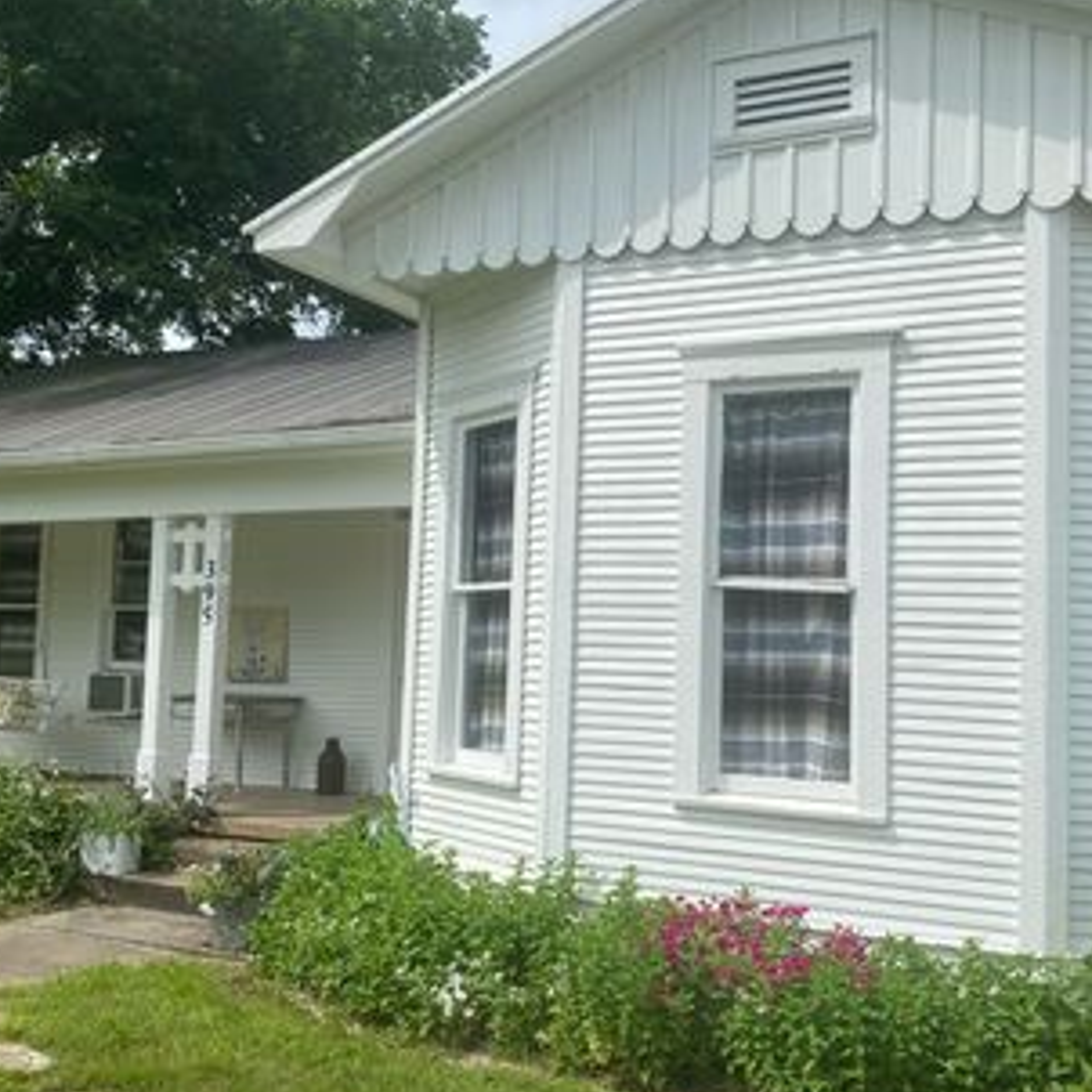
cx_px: 615
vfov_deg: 43.9
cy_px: 544
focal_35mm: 38
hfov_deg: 43.8
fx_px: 1356
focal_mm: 4.25
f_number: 1.8
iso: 32
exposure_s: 1/3401
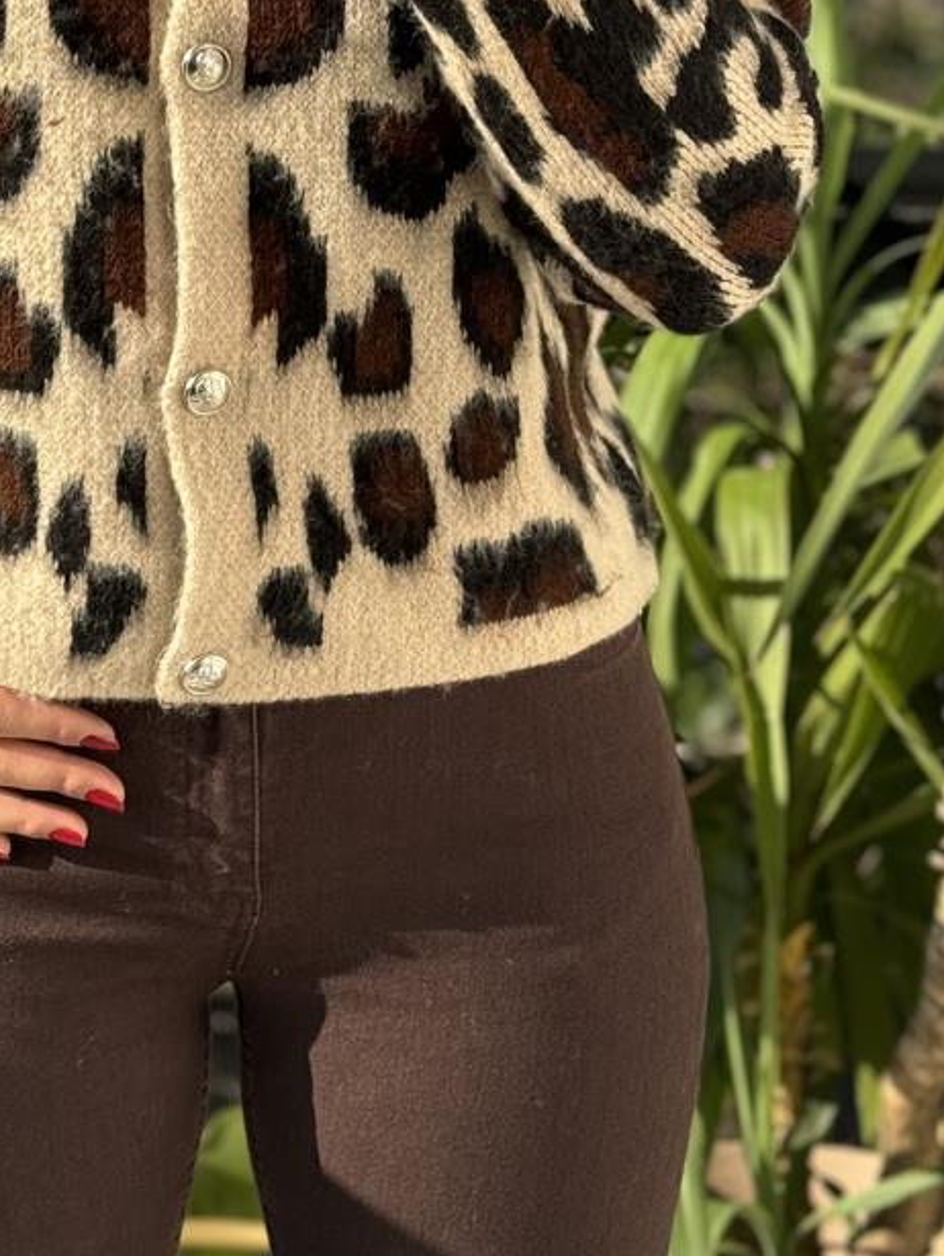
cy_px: 19
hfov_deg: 14.2
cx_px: 268
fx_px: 3778
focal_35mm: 104
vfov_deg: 18.4
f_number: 1.78
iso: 64
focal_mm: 6.76
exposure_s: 1/685
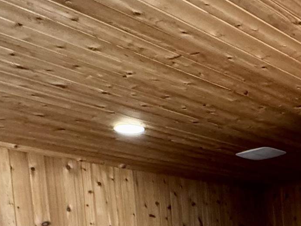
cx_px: 334
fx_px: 539
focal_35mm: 62
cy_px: 333
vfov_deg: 20.5
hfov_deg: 28.3
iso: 320
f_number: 2.2
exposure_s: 1/60
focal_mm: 2.22
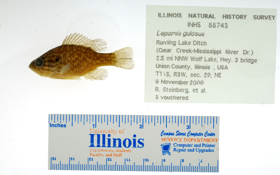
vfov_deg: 21.0
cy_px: 91
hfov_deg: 33.0
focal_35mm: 62
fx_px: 473
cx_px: 141
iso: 100
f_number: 10
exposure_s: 1/200
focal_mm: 60
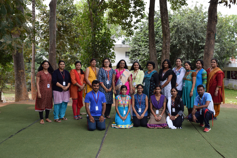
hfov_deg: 51.3
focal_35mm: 38
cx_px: 118
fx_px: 247
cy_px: 79
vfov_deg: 35.5
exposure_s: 1/250
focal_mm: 25
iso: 400
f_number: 8
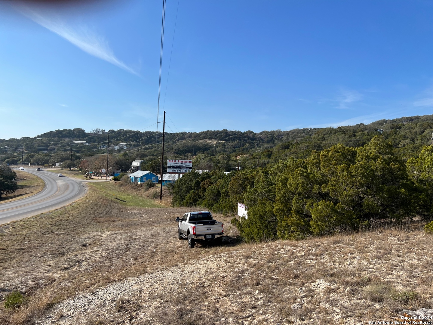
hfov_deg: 67.3
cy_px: 162
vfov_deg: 53.1
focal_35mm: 26
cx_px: 216
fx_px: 325
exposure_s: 1/4115
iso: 50
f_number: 1.5
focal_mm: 5.7
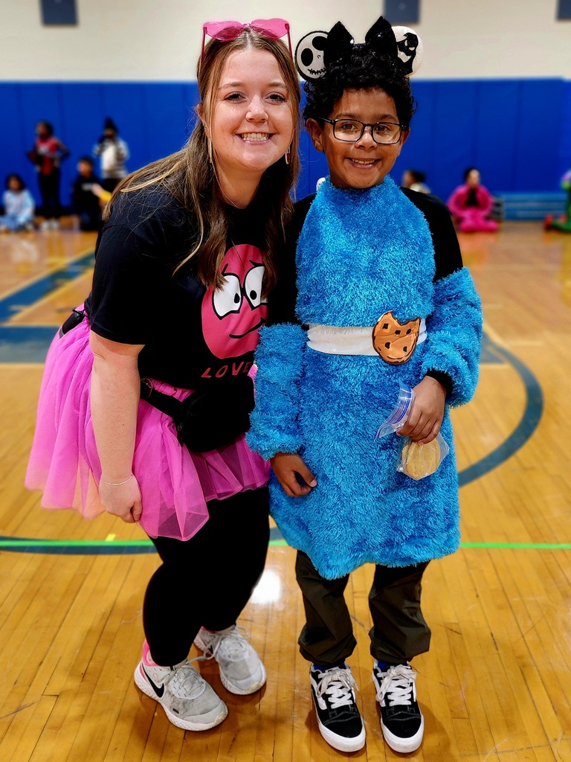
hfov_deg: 58.9
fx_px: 506
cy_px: 381
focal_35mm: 23
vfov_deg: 73.9
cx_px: 286
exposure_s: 1/120
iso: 160
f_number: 1.8
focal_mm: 5.4
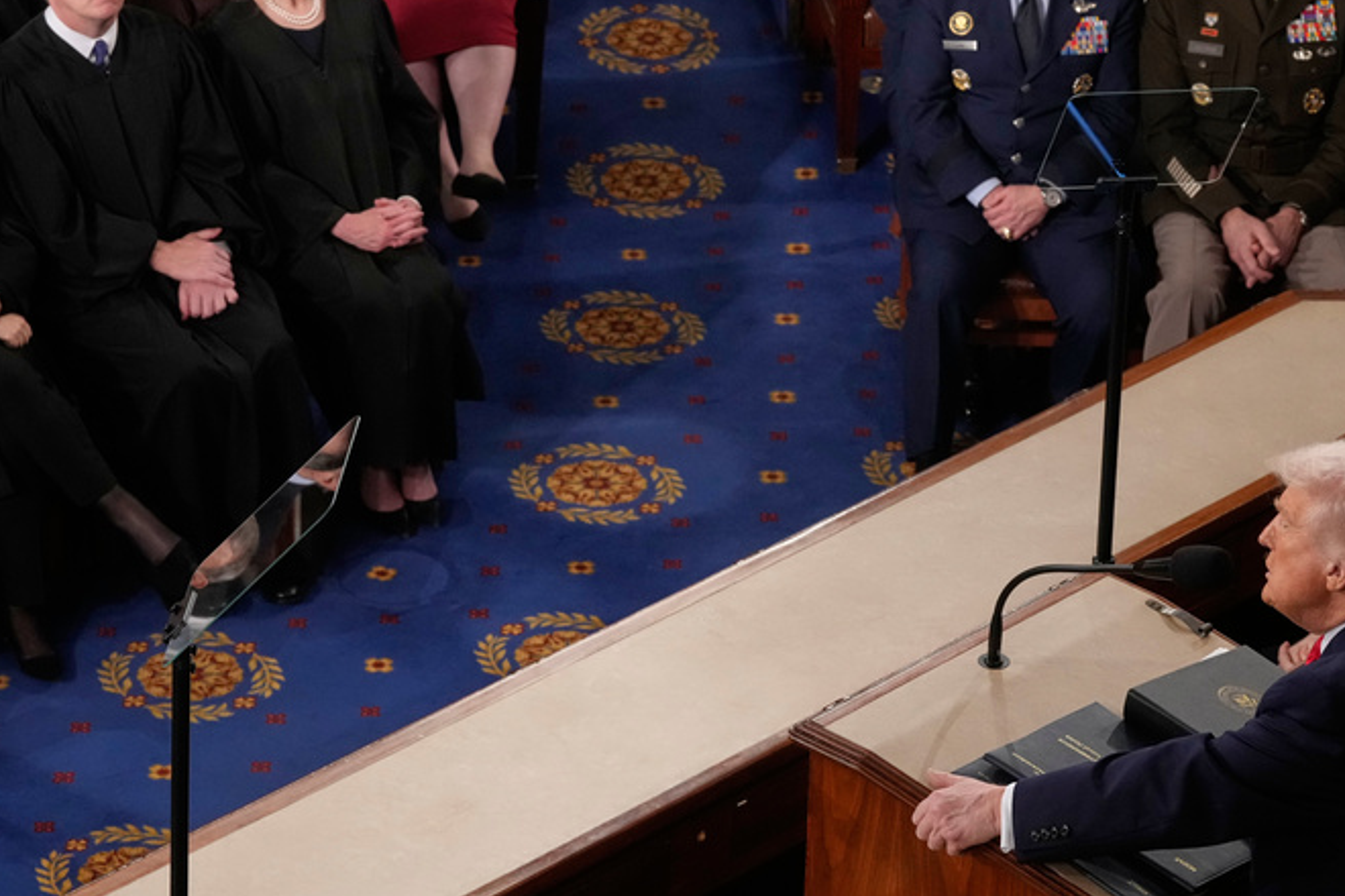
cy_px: 404
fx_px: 5566
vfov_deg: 9.2
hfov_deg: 13.8
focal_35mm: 149
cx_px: 556
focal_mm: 96
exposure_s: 1/250
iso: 3200
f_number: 7.1
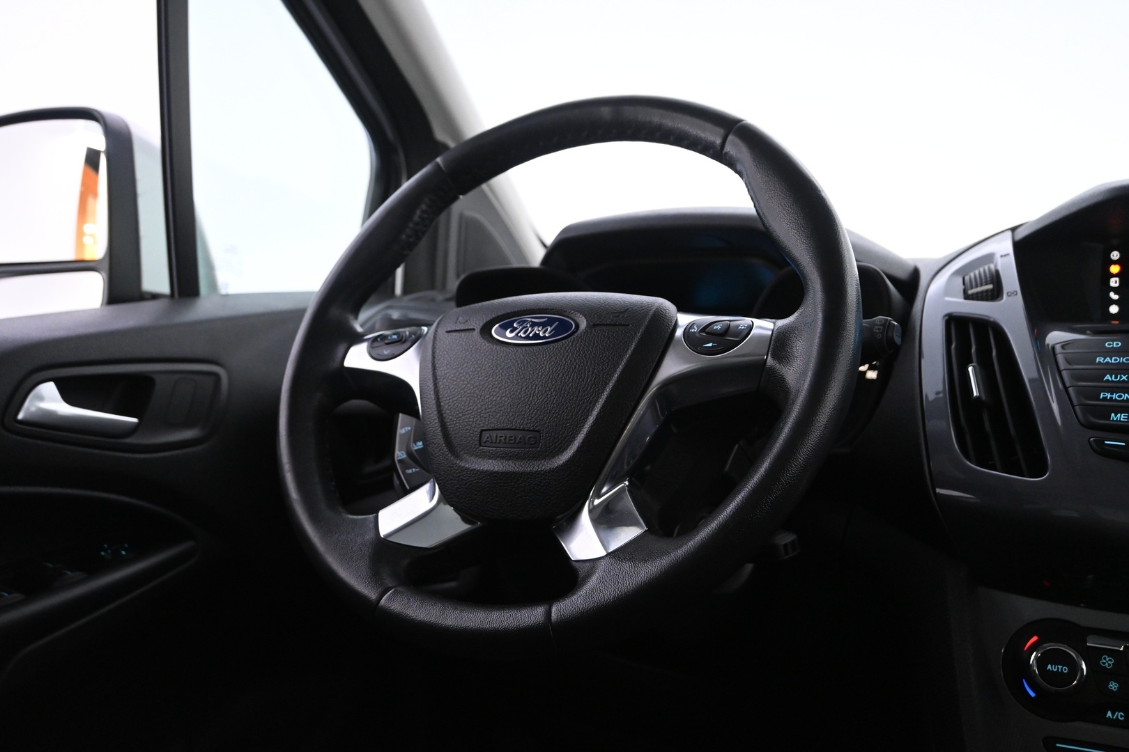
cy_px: 376
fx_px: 988
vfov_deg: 41.7
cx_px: 564
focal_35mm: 32
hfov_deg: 59.5
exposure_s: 1/30
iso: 2500
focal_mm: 21
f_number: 4
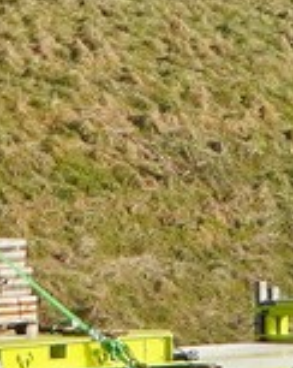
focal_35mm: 378
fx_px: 4111
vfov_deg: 5.1
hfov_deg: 4.0
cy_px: 89
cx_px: -240
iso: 800
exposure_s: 1/3200
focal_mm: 51.4
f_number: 5.6
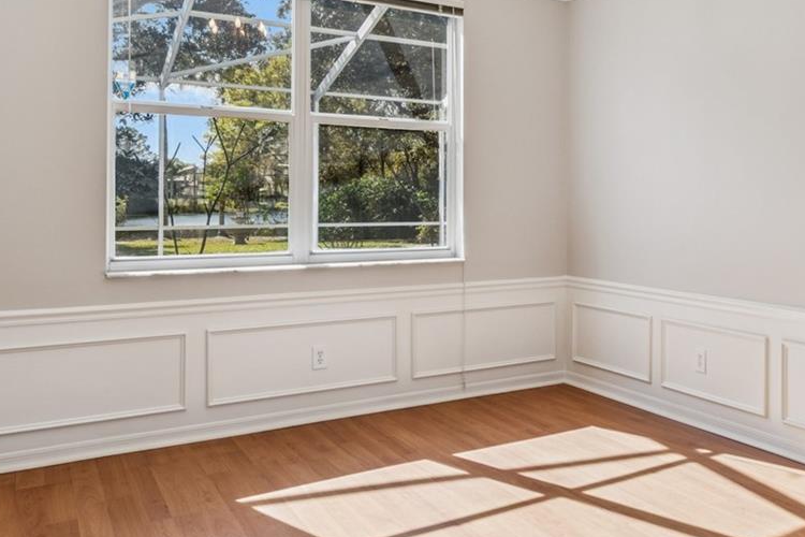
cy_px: 187
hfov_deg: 56.4
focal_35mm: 32
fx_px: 715
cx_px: 584
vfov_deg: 40.7
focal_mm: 10
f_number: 7.1
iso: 100
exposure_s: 1/50
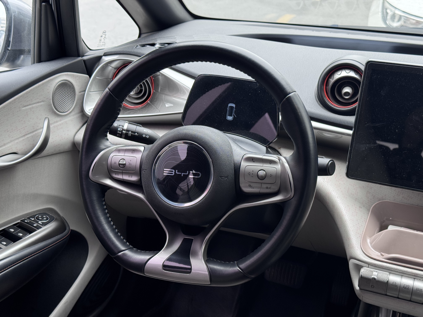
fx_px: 587
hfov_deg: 39.7
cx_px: 212
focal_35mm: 48
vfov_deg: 30.3
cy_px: 158
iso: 100
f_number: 1.78
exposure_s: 1/91
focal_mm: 6.76
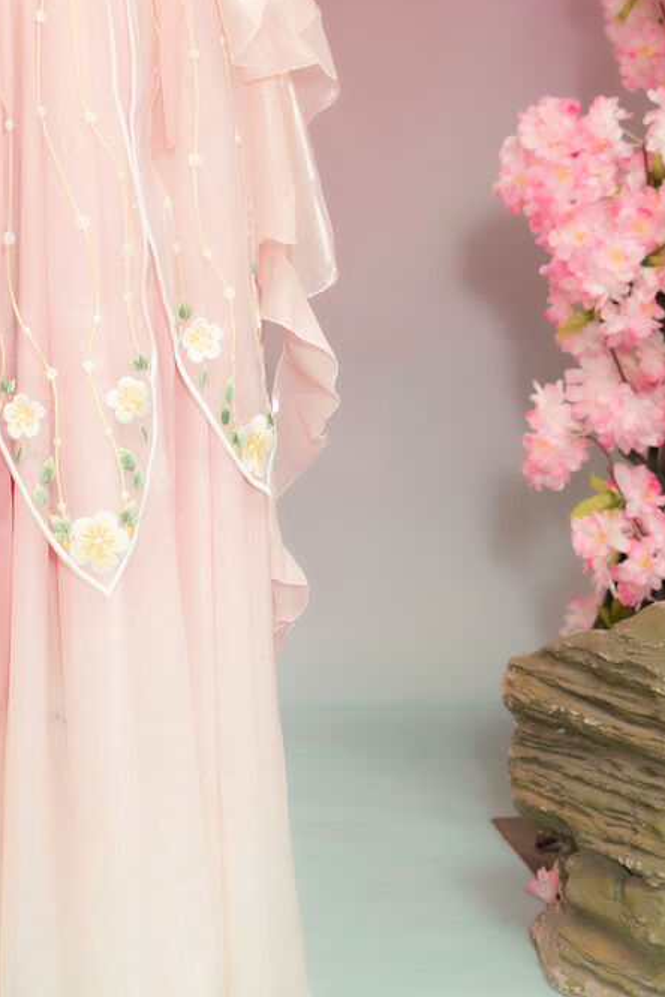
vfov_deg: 14.9
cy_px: -50
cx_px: -148
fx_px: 3740
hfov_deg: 10.0
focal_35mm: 135
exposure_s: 1/100
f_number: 2.2
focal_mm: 50
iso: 100
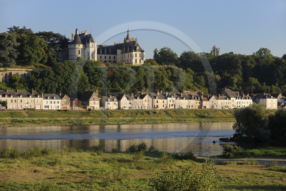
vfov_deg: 11.8
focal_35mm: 116
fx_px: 921
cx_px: 143
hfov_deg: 17.7
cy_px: 96
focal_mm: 116
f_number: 6.3
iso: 200
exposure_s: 1/320
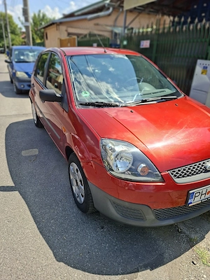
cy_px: 140
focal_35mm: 23
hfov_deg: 58.9
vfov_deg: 73.9
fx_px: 186
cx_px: 105
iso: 50
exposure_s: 1/2000
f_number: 1.8
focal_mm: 5.54
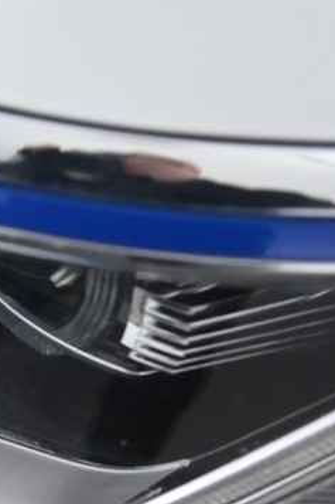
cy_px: 592
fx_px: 3185
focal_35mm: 228
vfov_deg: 8.9
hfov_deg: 5.7
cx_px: -536
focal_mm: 50
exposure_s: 1/80
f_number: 4
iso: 2000
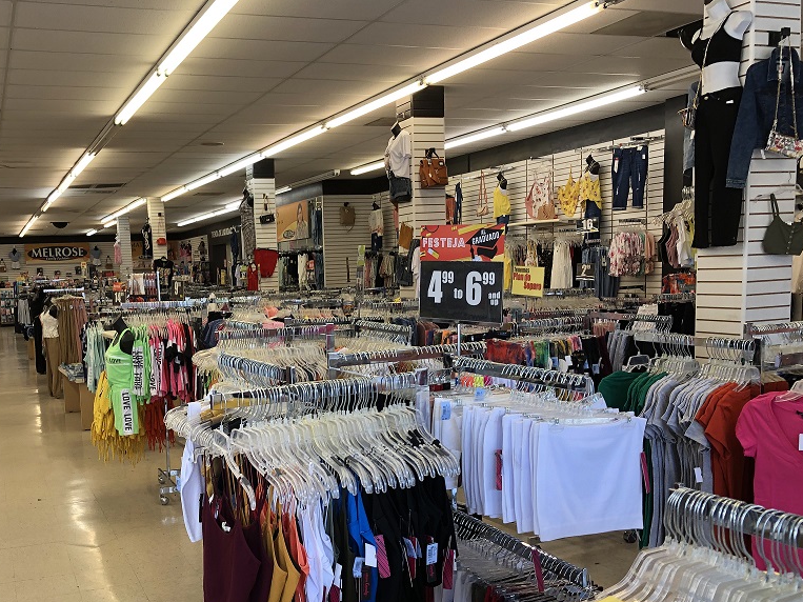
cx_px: 296
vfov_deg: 38.3
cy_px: 389
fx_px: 858
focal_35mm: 37
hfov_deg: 49.6
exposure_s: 1/120
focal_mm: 3.99
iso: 50
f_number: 1.8
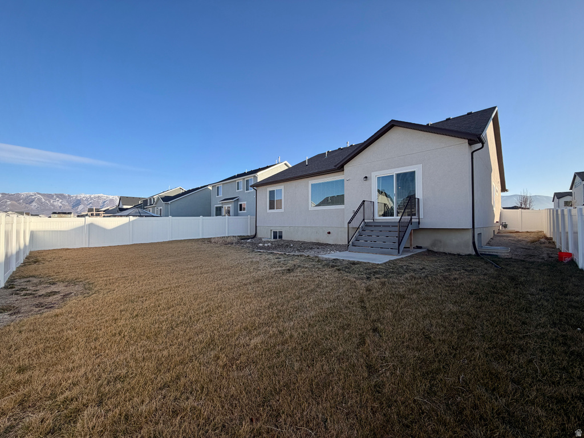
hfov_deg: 102.1
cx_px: 292
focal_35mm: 14
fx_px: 236
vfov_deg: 85.7
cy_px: 219
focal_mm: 2.22
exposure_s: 1/734
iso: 40
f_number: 2.2
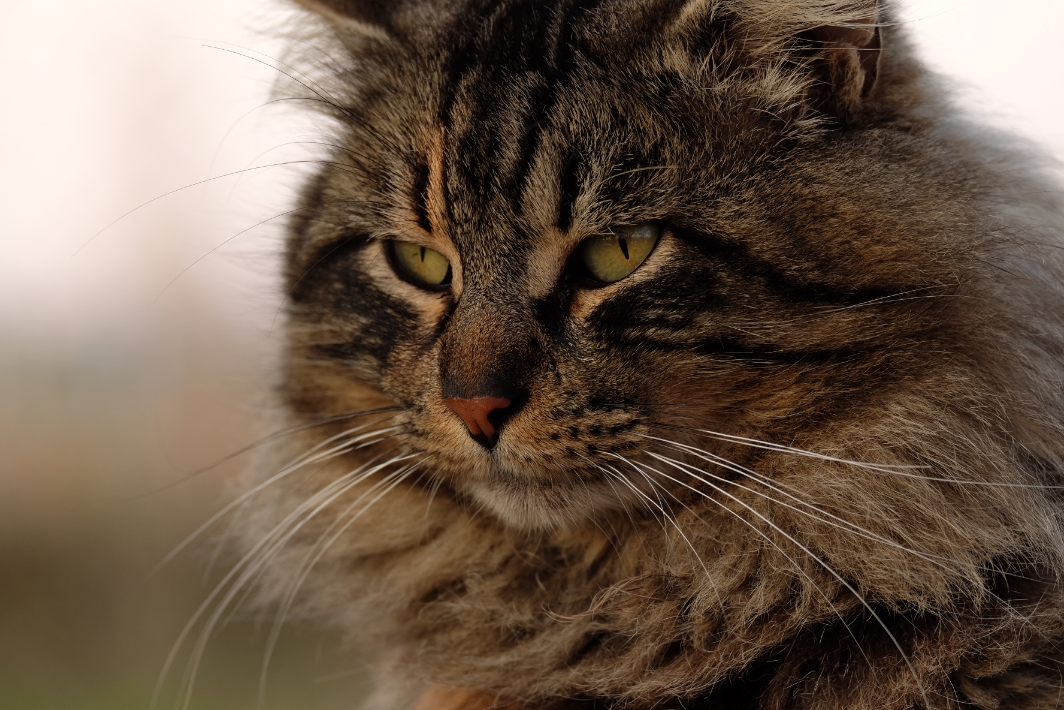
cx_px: 532
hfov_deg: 11.8
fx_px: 5142
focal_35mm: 174
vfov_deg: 7.9
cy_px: 355
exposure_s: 1/125
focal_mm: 115.9
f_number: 5.6
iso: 400
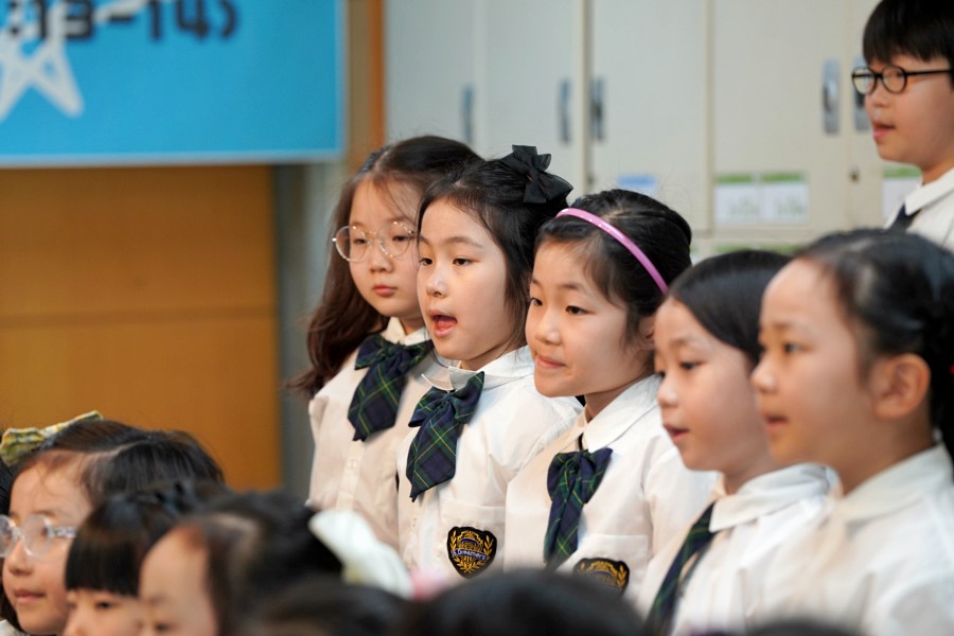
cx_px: 477
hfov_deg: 12.0
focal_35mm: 171
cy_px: 318
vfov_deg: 8.0
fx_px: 4531
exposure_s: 1/200
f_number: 4
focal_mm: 171
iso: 1000
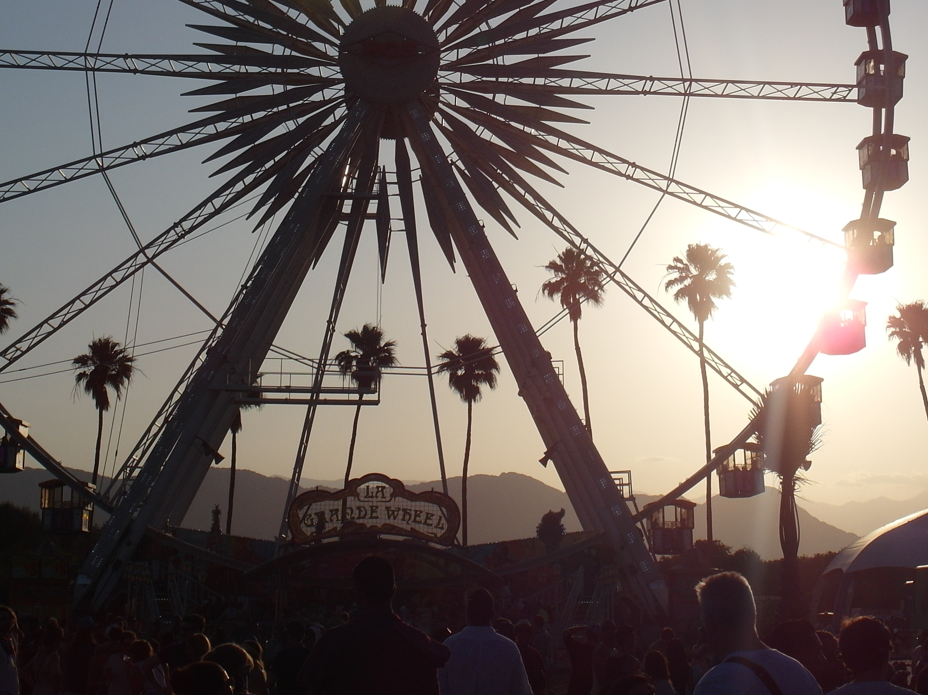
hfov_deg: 25.6
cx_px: 526
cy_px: 83
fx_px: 2037
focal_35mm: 76
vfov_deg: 19.1
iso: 80
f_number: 4.7
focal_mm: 8.9
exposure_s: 1/3000
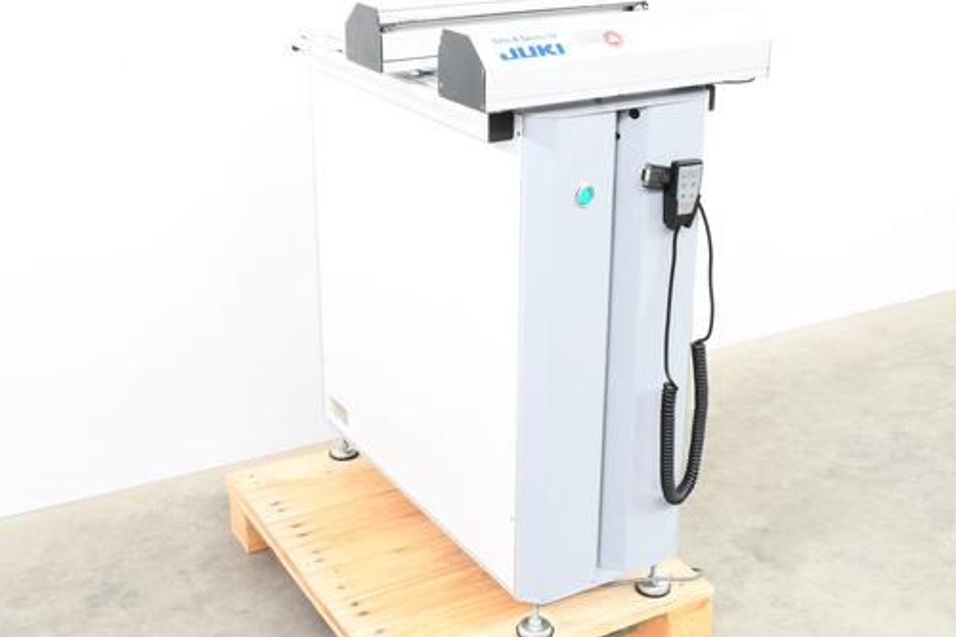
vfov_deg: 28.0
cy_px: 287
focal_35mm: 48
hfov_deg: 41.1
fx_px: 1274
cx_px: 503
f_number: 9
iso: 250
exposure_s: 1/5
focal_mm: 20
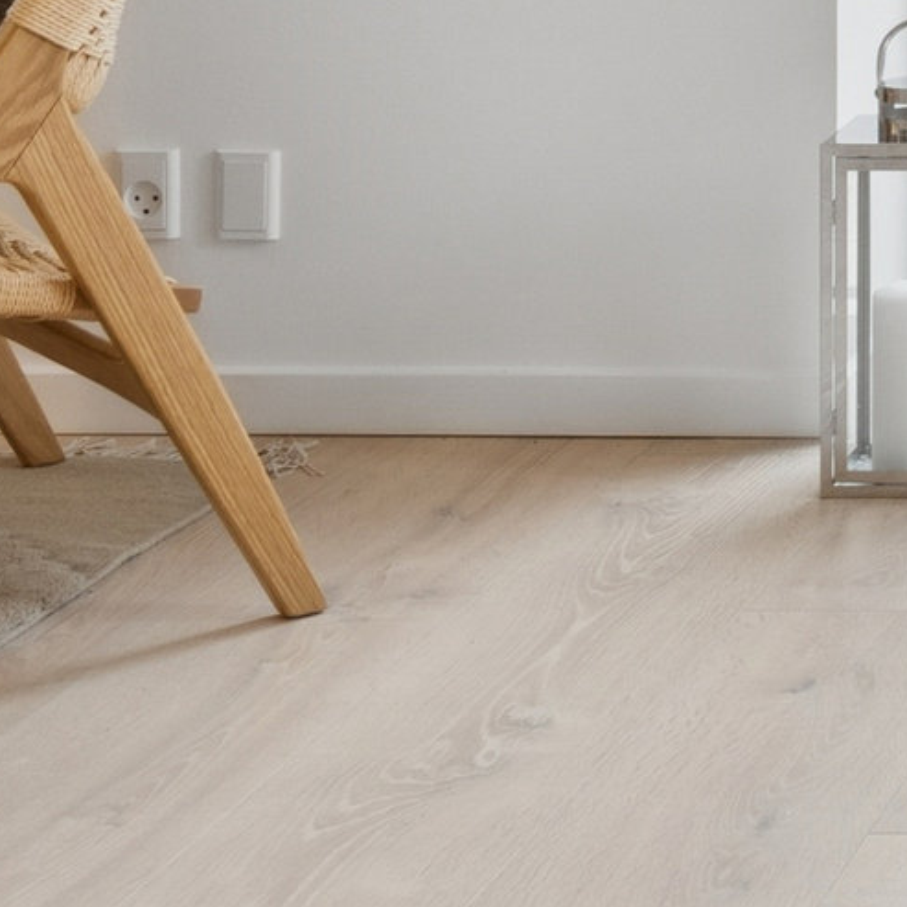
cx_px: 1792
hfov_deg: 12.5
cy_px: -563
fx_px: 3676
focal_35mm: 124
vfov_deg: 13.1
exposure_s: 1/3.33
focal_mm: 24
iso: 320
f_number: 11
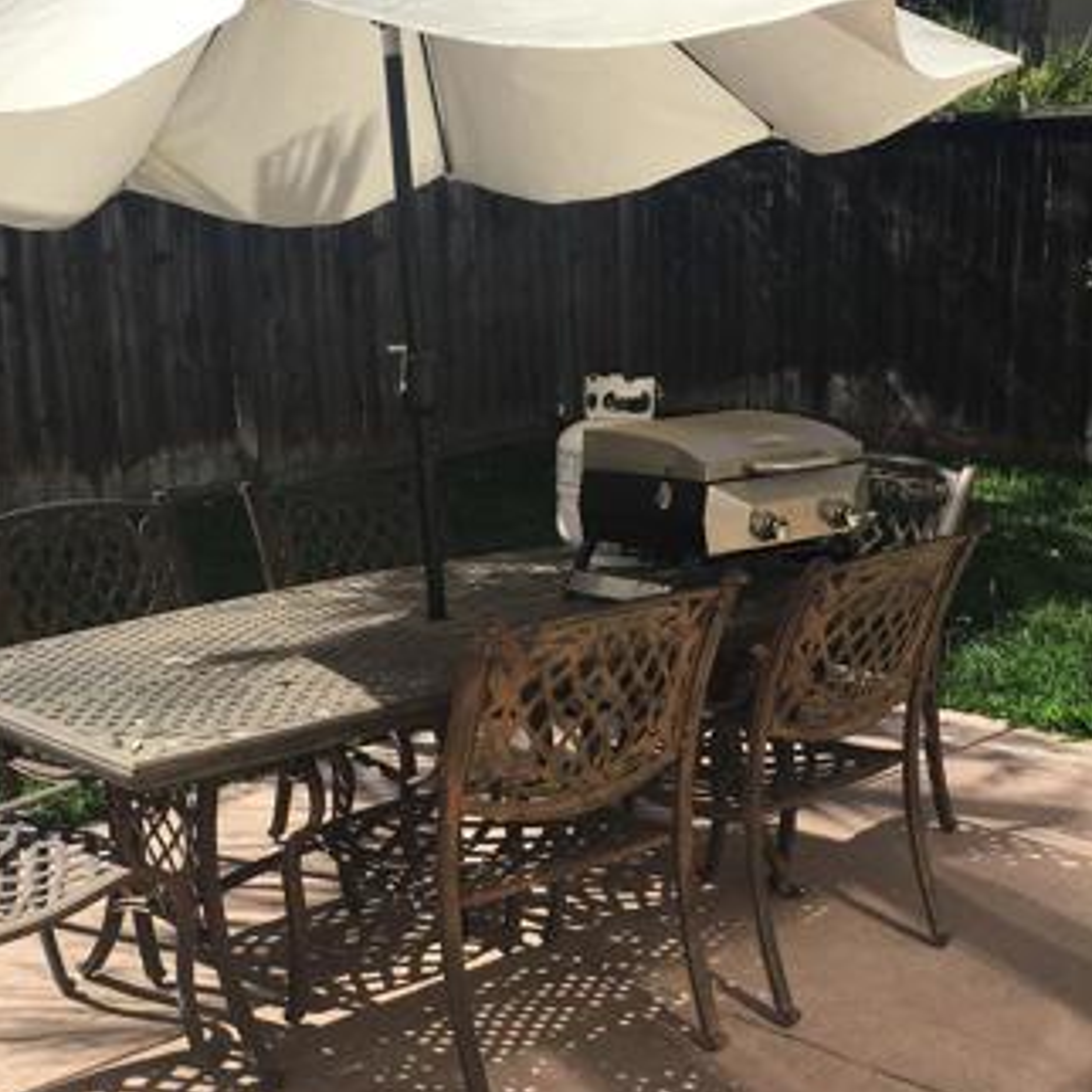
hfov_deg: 33.3
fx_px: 1820
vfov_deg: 33.3
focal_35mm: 51
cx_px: 448
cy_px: 644
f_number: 2.2
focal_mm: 4.15
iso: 25
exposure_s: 1/1350
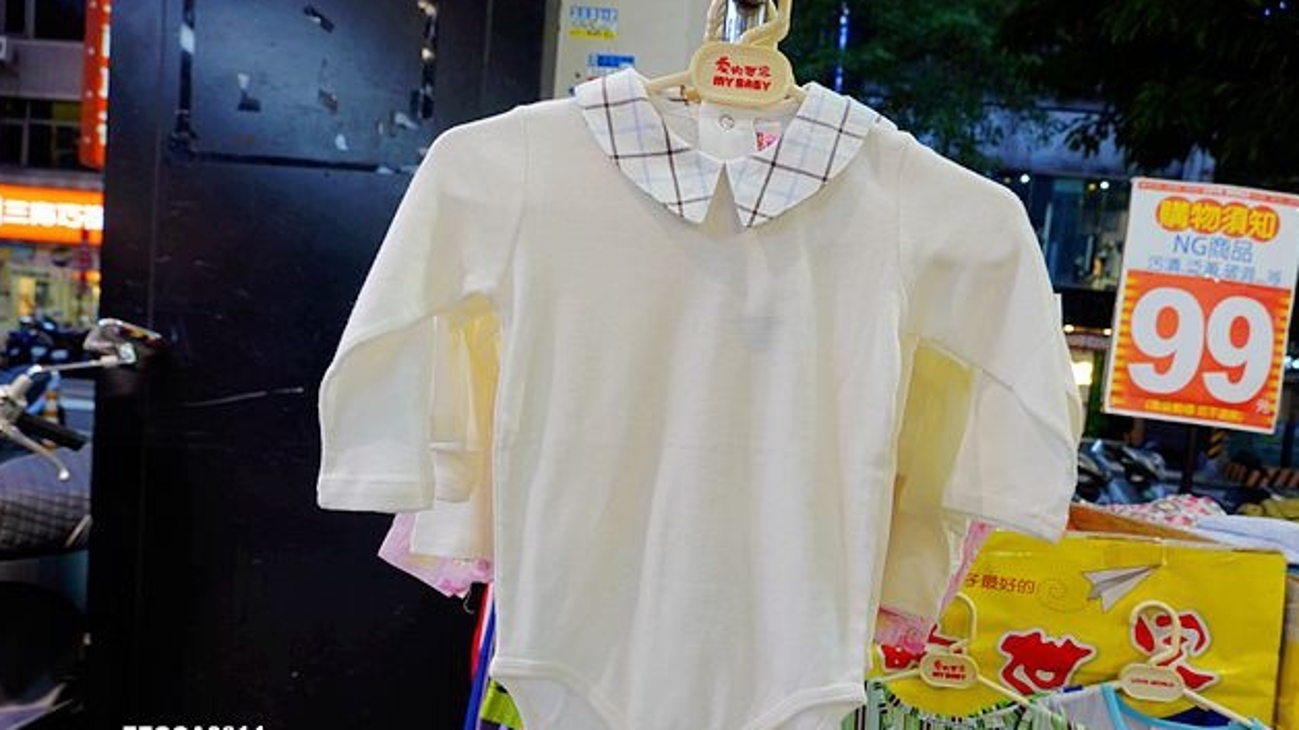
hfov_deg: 71.9
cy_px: 433
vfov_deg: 44.2
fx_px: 895
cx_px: 662
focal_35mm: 26
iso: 200
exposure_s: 1/30
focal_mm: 9
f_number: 2.8
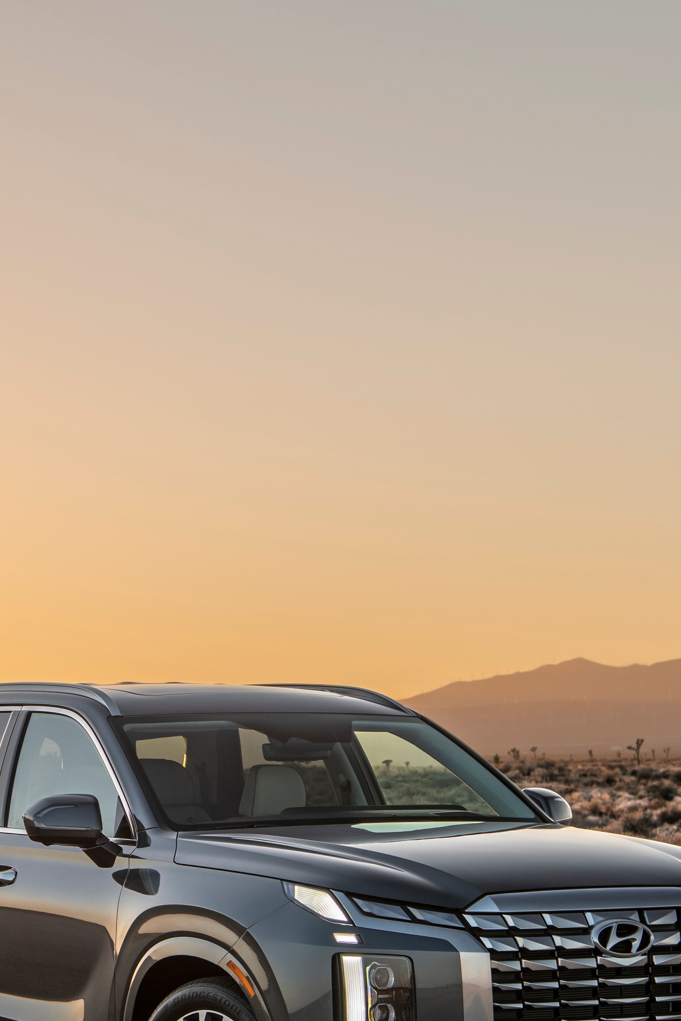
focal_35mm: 117
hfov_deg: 11.6
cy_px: 704
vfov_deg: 17.4
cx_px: 89
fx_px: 3320
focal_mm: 48
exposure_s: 1/50
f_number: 5
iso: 64
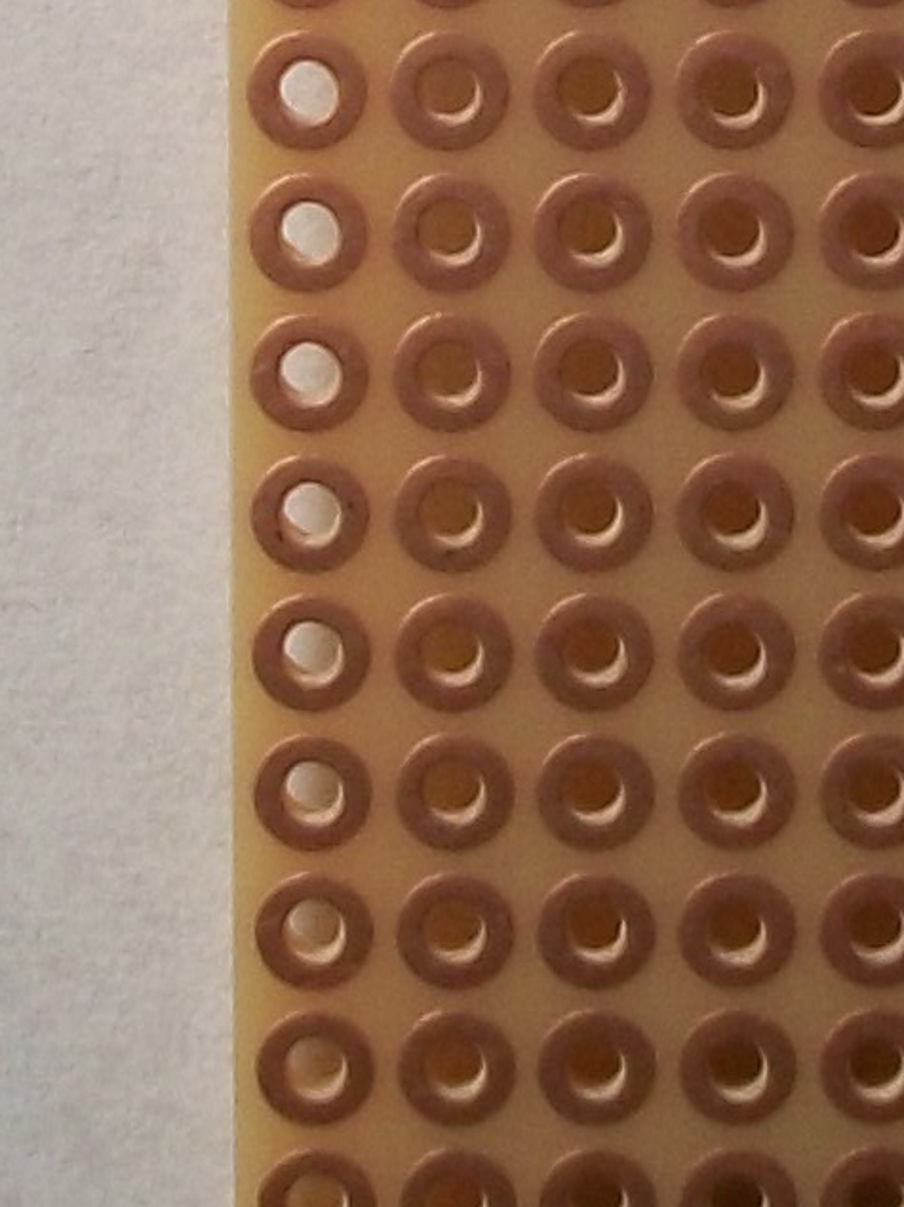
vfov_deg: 10.4
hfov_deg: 8.0
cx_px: 708
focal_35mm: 185
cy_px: -425
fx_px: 6446
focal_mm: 5.7
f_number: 2.9
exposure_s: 1/125
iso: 80
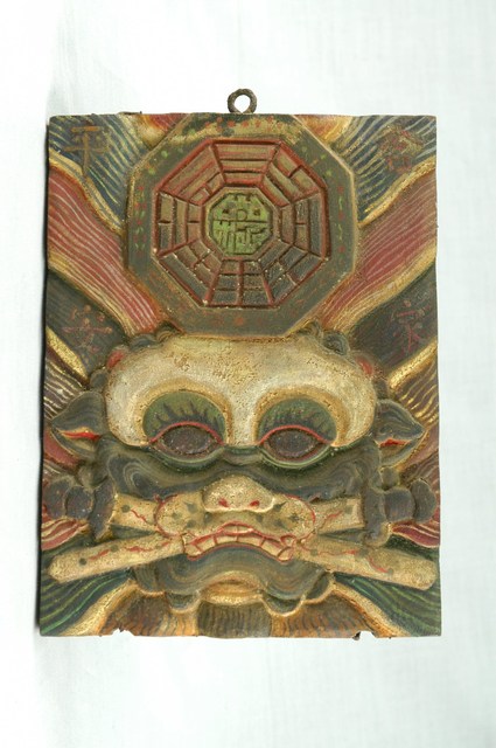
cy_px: 374
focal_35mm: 72
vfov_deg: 28.1
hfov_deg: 18.9
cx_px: 248
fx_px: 1492
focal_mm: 48
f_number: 8
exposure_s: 1/6
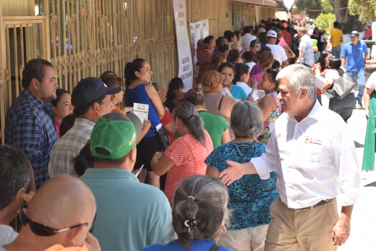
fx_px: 862
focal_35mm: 82
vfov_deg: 16.6
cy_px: 126
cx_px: 188
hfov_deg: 24.6
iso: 100
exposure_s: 1/125
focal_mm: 55
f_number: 5.6
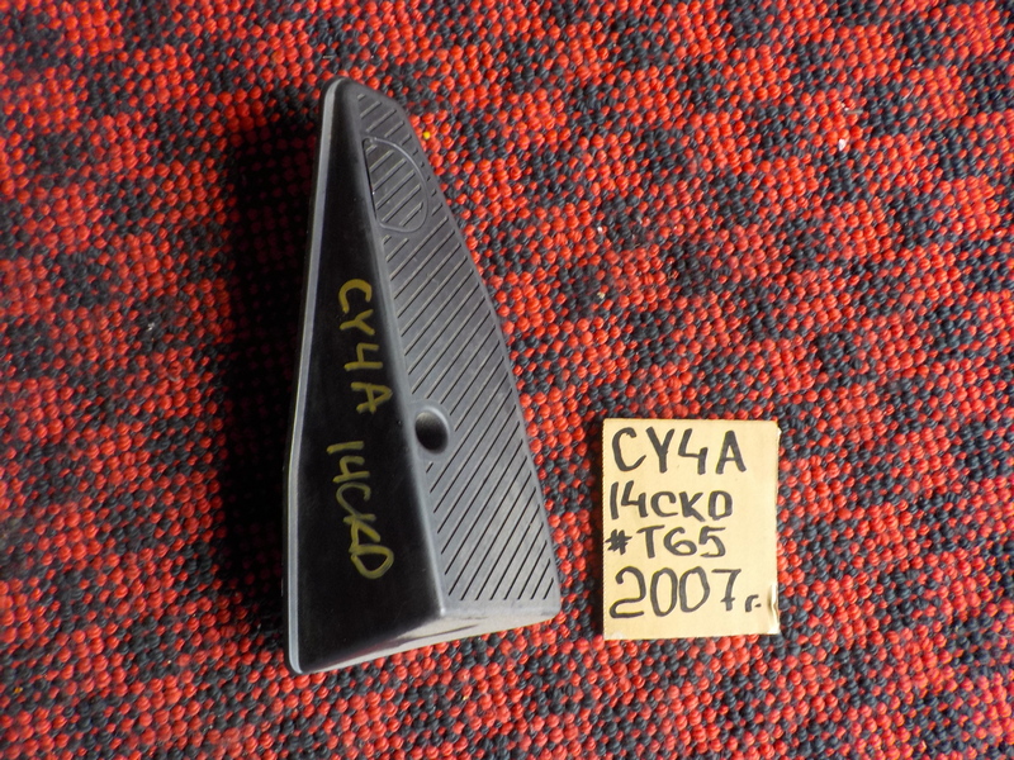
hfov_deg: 60.0
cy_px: 380
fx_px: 879
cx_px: 507
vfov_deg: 46.8
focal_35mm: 30
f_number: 3.3
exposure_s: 1/80
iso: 125
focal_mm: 4.1
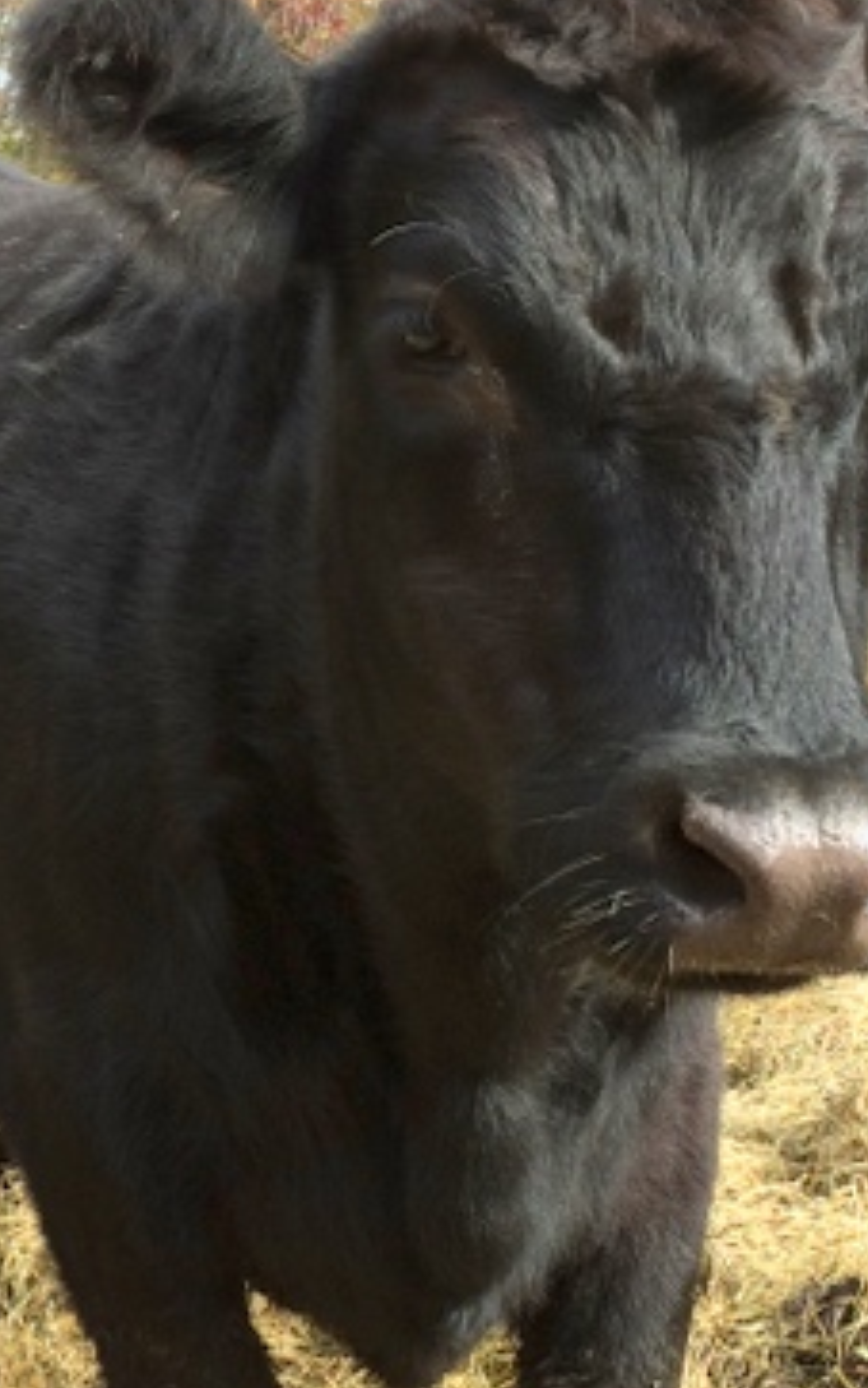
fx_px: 2648
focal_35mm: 70
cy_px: 864
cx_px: -84
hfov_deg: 18.0
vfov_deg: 29.3
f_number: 2.2
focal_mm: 4.12
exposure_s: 1/432
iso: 32
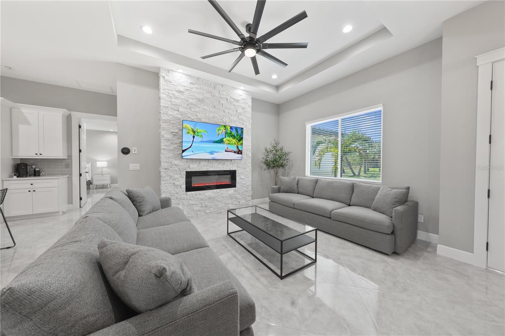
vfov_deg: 90.0
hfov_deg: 112.6
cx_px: 252
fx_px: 168
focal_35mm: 12
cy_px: 168
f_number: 7.1
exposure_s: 1/1.25
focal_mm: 12
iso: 50
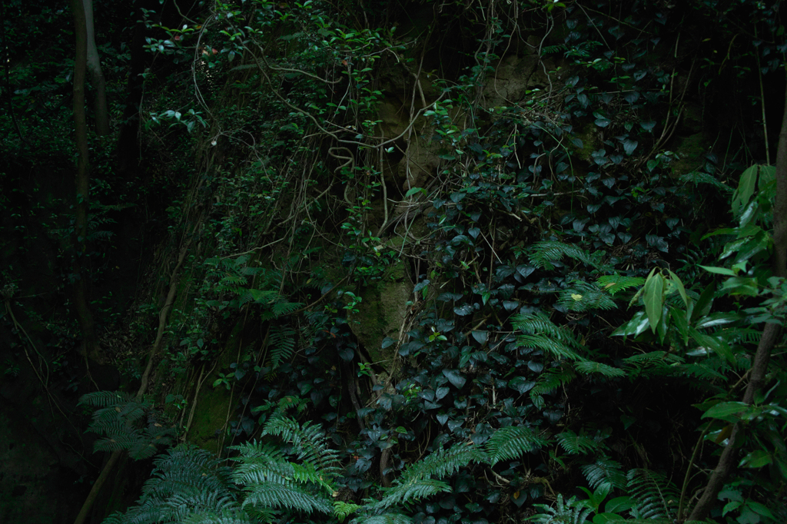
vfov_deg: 32.6
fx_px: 896
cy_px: 262
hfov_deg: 47.4
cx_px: 394
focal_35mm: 41
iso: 400
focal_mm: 24.2
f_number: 2.8
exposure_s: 1/40
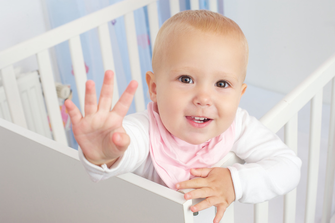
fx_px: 465
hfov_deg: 39.6
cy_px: 112
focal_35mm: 50
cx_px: 168
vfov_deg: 26.9
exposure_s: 1/125
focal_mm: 50
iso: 400
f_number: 10
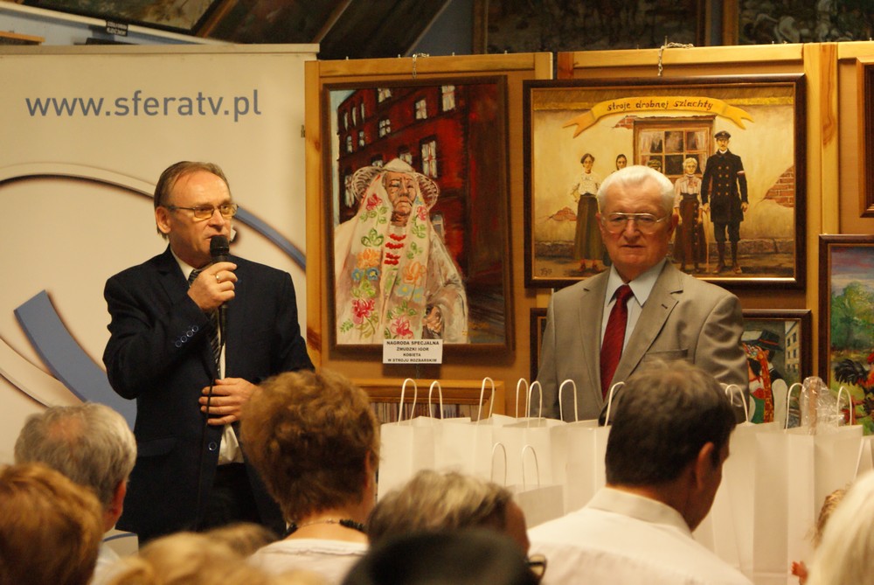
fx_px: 2552
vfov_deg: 13.1
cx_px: 437
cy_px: 292
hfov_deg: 19.4
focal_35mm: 105
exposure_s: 1/40
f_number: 5.6
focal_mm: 70
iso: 1600
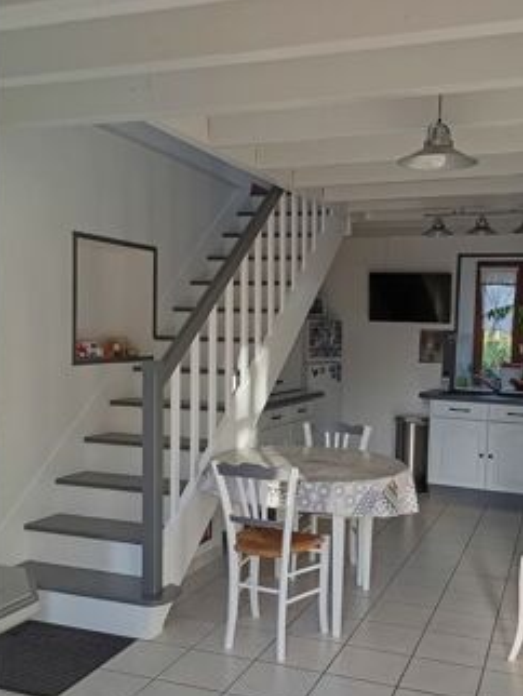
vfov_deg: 50.0
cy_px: 388
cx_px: 318
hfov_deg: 38.5
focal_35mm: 37
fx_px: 744
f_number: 1.8
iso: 130
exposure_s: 1/50
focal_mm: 4.27
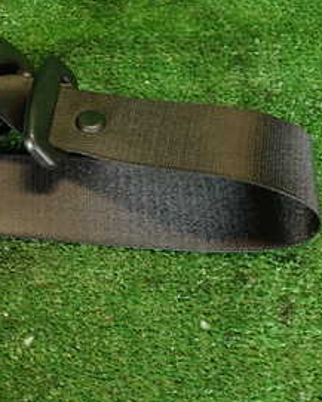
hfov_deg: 24.7
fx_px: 643
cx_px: -91
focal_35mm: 54
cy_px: 104
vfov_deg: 34.1
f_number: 2
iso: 200
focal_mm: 4.5
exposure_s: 1/40
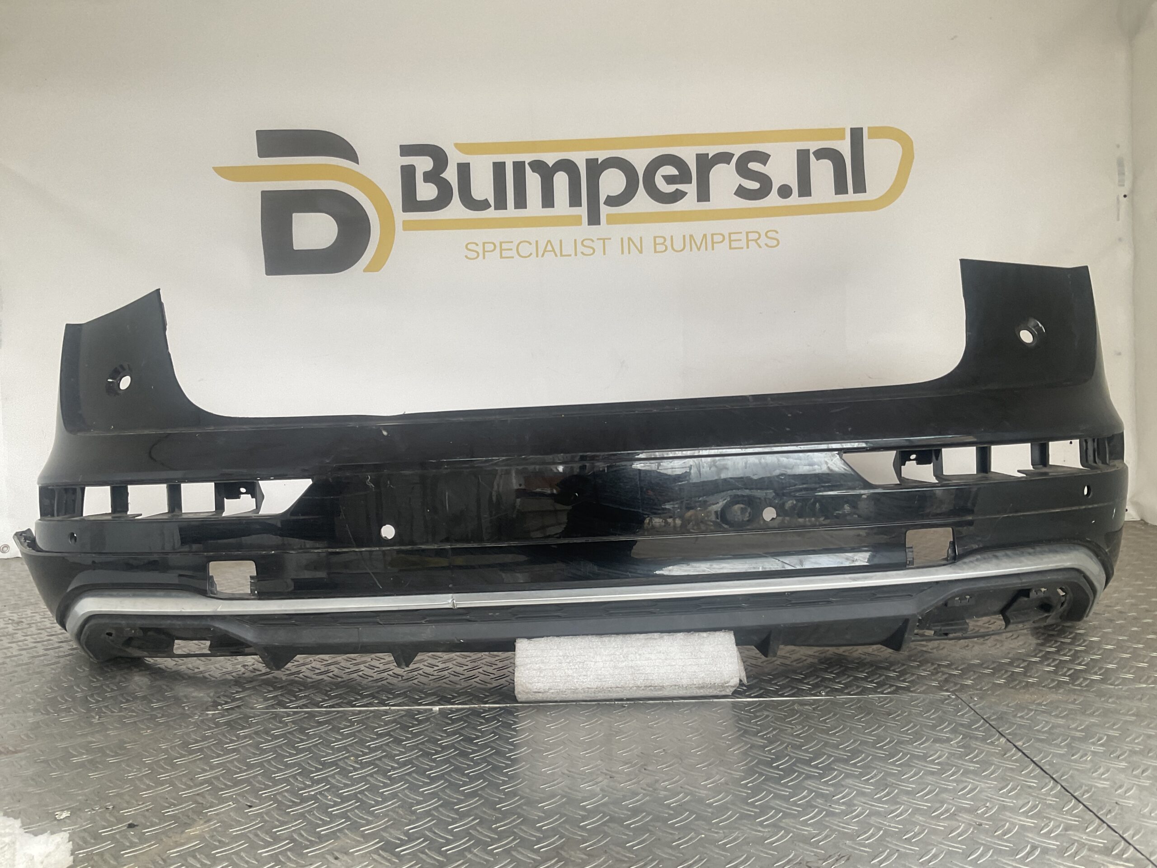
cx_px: 578
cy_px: 434
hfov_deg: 61.7
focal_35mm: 29
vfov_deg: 48.2
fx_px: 969
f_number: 1.8
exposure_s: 1/50
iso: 50
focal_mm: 3
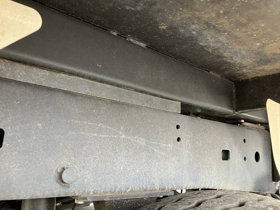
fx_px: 226
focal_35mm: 28
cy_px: 105
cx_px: 140
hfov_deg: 63.4
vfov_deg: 49.7
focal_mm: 3.99
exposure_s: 1/66
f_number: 1.8
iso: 80
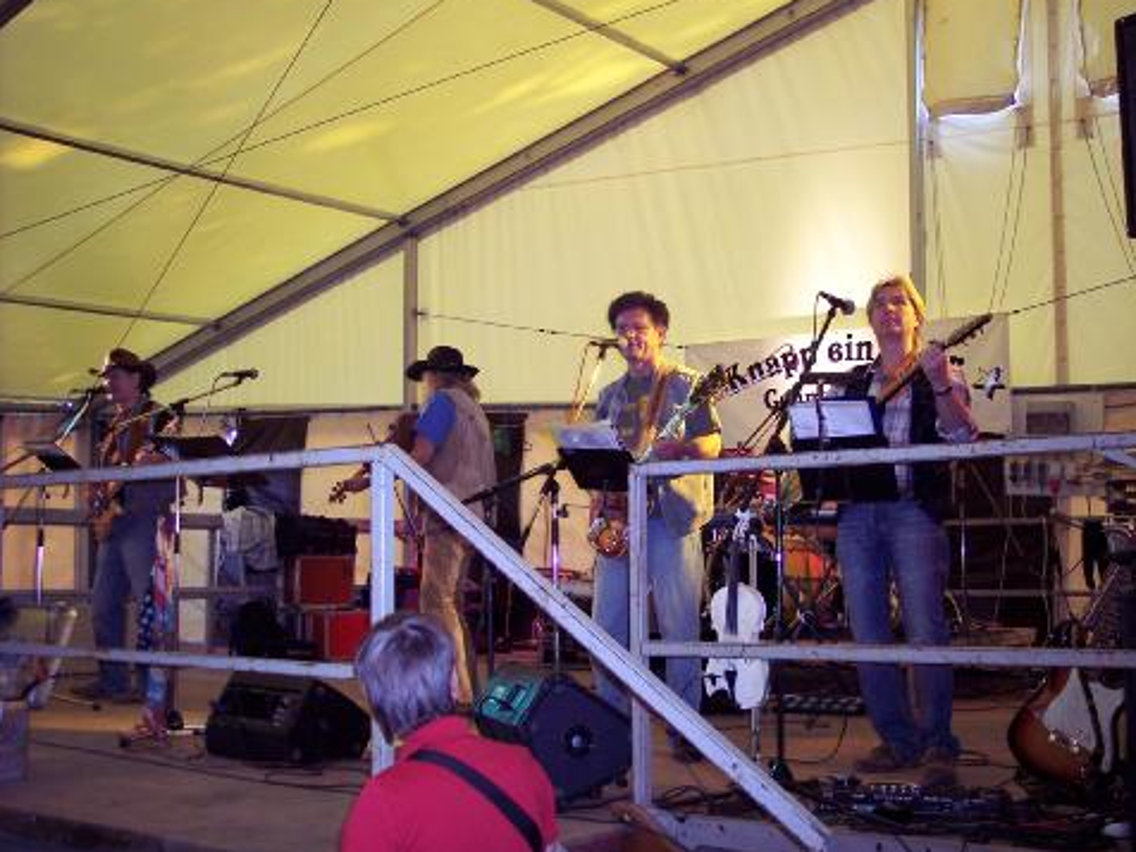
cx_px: 594
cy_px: 431
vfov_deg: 35.1
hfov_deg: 45.8
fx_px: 1346
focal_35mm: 41
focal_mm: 8
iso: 140
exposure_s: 1/60
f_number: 2.8
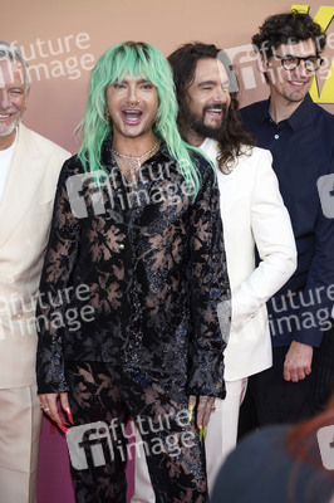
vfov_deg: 21.7
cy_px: 252
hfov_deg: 14.5
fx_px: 1310
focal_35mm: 94
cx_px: 167
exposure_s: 1/160
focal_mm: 94
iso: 320
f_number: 5.6
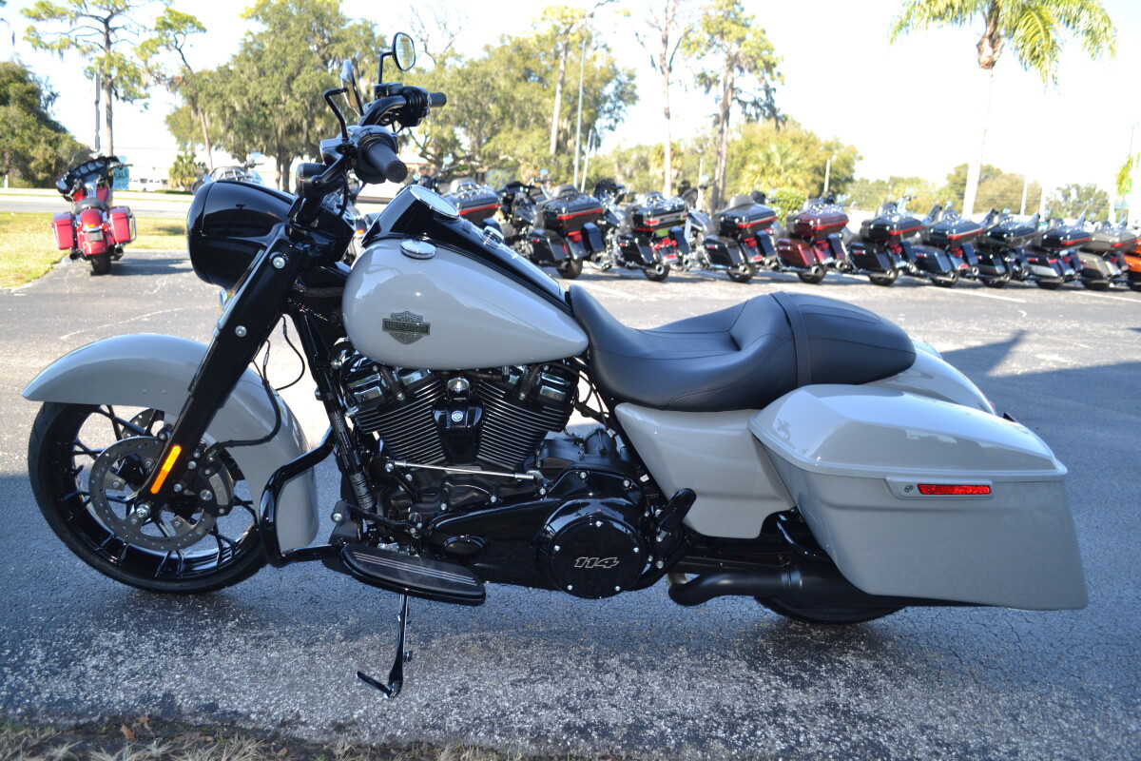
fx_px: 856
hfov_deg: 67.4
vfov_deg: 47.9
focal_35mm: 27
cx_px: 570
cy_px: 380
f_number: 4
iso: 100
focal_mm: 18
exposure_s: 1/160
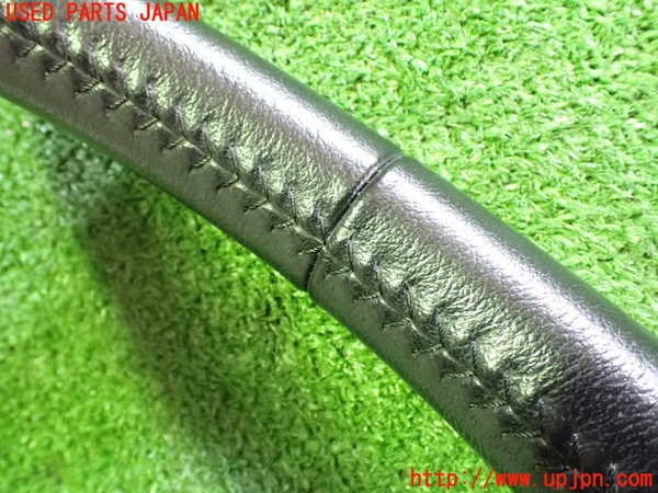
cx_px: 329
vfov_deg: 46.8
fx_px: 570
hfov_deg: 60.0
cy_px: 246
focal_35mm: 30
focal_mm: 5.4
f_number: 2.3
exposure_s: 1/30
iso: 1250
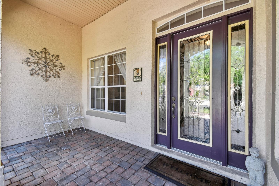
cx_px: 140
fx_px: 116
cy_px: 93
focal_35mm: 15
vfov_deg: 77.3
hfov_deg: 100.4
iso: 100
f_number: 7.1
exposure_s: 1/30
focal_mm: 10
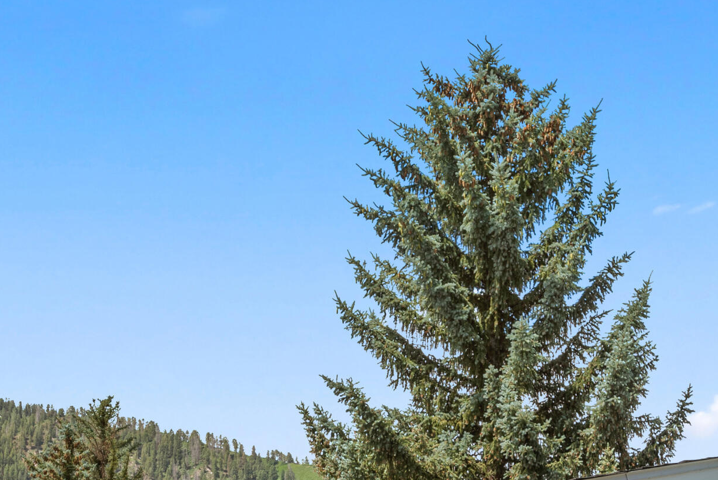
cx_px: 241
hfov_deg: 23.5
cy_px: 545
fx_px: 1716
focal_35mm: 86
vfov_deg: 15.4
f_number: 7.1
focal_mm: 35
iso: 100
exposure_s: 1/200
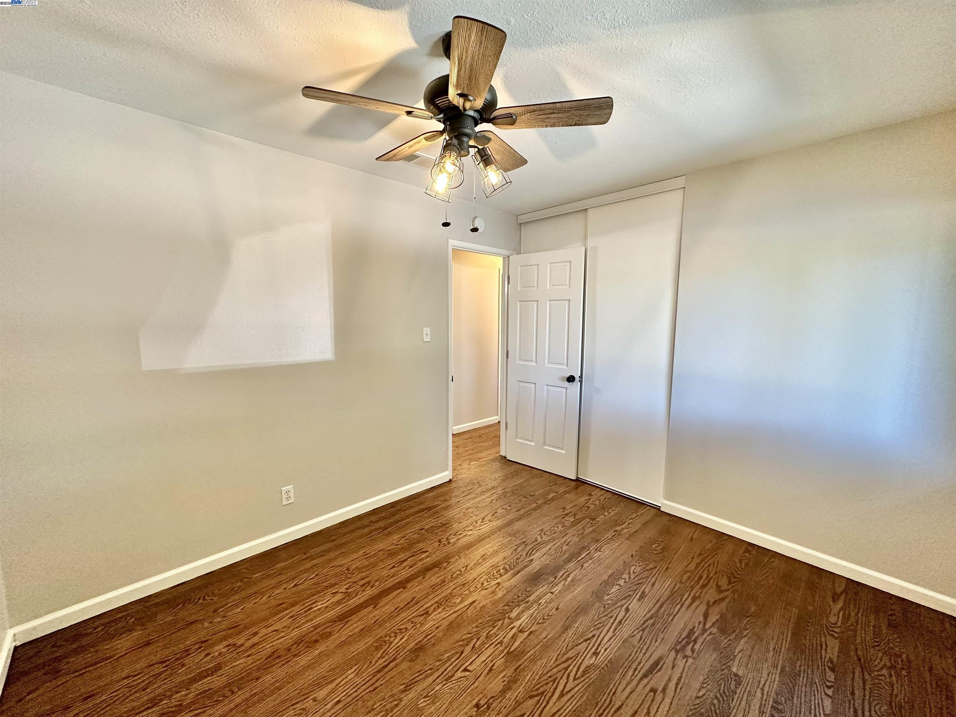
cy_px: 358
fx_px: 387
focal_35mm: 14
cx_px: 478
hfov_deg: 102.1
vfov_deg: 85.7
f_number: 2.2
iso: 200
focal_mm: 2.22
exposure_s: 1/60
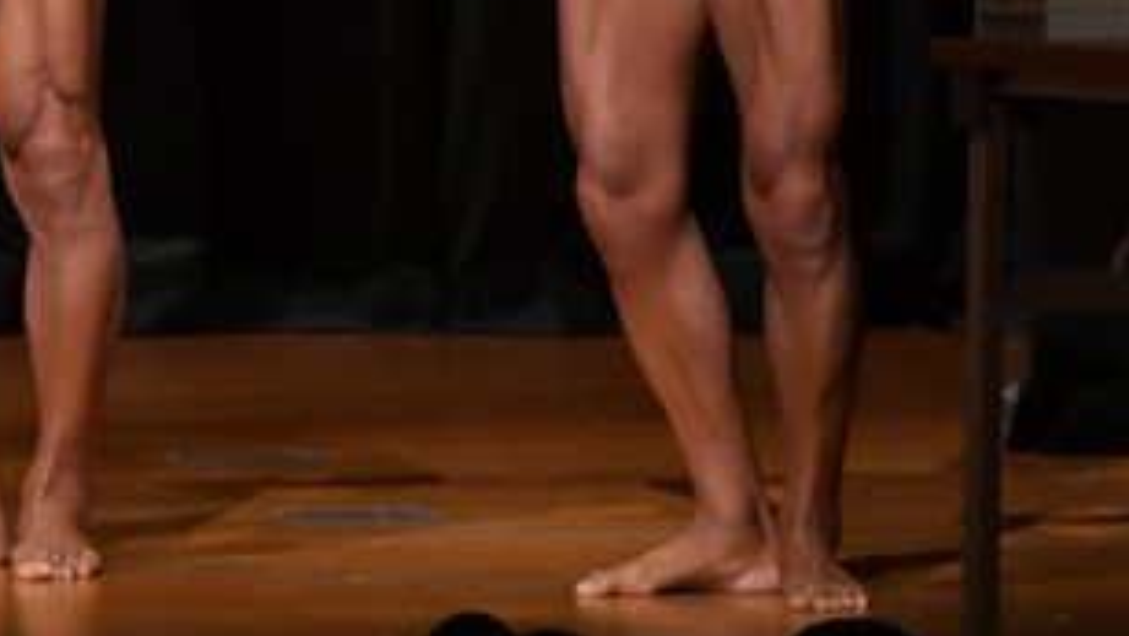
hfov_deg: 3.2
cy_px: -114
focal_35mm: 673
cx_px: 90
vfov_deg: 1.8
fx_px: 20156
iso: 5000
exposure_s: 1/400
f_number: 5.6
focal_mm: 170
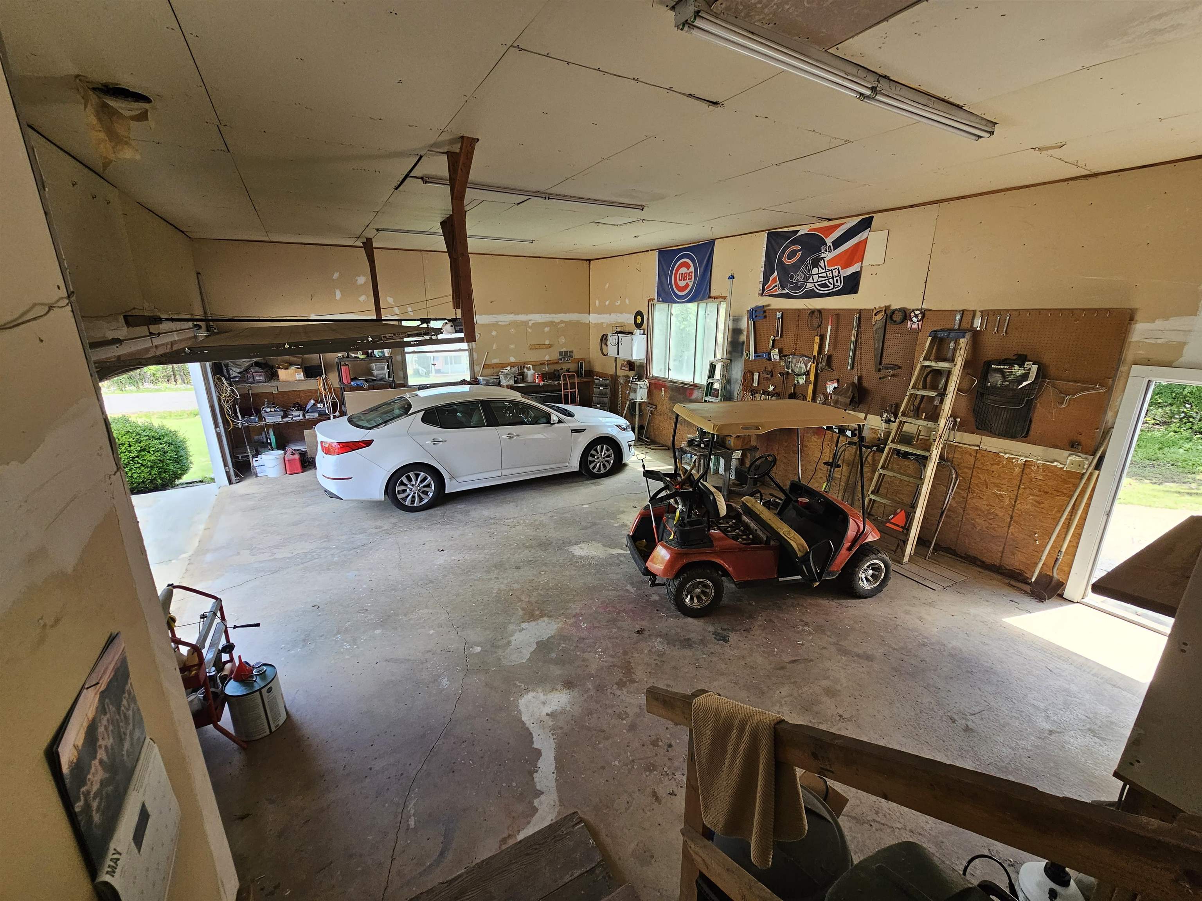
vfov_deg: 89.9
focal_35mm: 13
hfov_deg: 106.2
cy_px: 450
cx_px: 601
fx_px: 451
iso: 125
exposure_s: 1/207
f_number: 2.2
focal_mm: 2.2
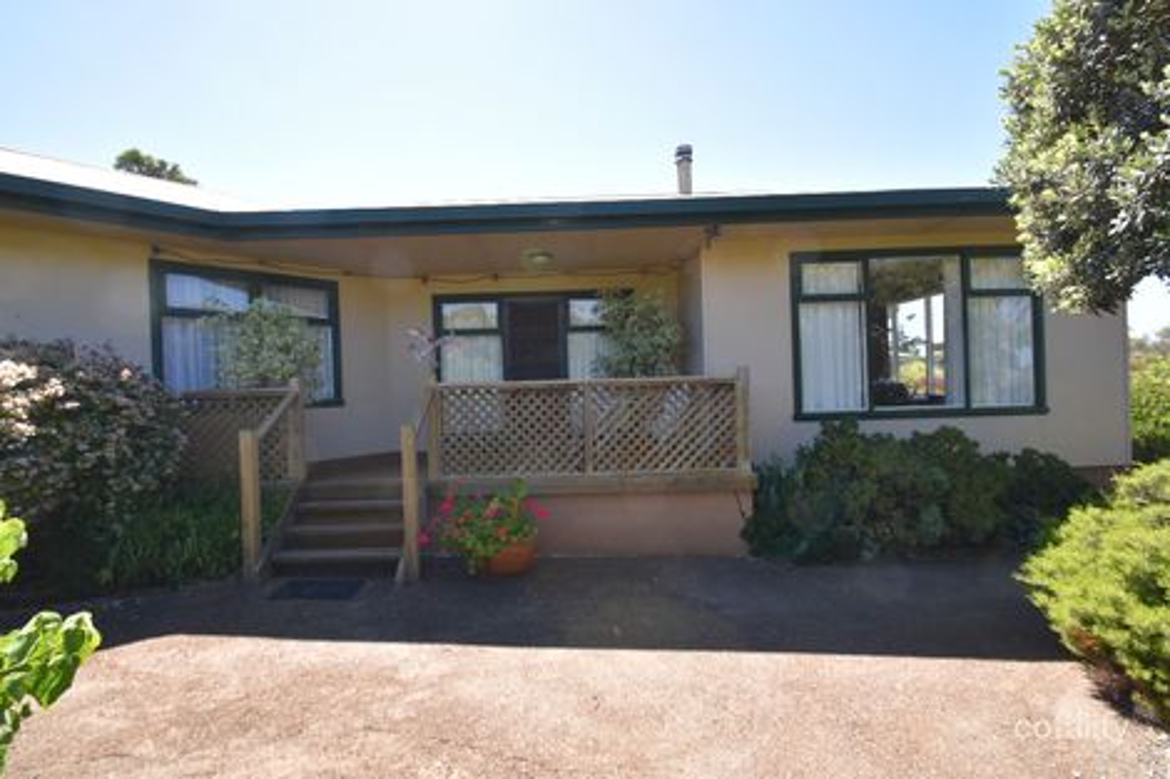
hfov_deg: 100.4
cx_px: 585
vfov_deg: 77.3
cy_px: 390
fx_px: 487
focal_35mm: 15
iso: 360
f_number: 8
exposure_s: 1/250
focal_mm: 10
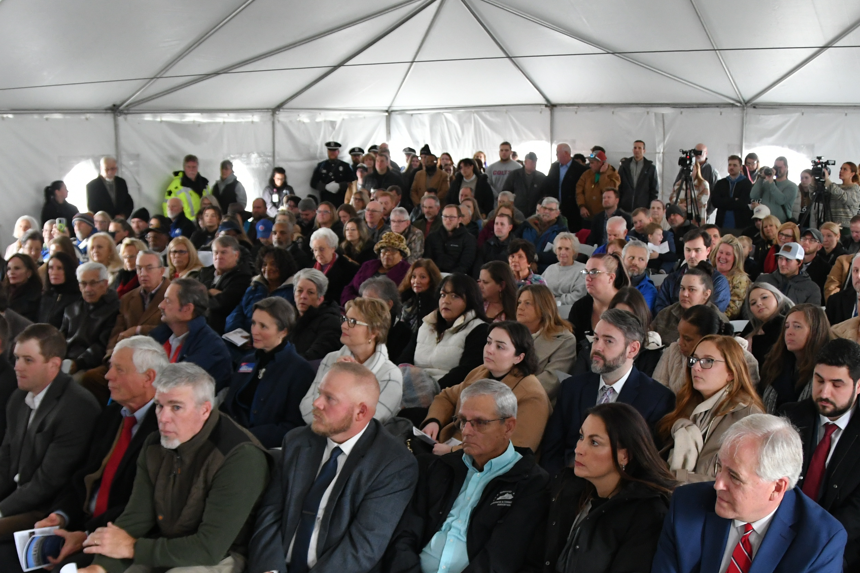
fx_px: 1075
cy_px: 389
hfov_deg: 43.5
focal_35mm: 45
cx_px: 478
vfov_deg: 29.6
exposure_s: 1/125
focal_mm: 18
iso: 2000
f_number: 3.5
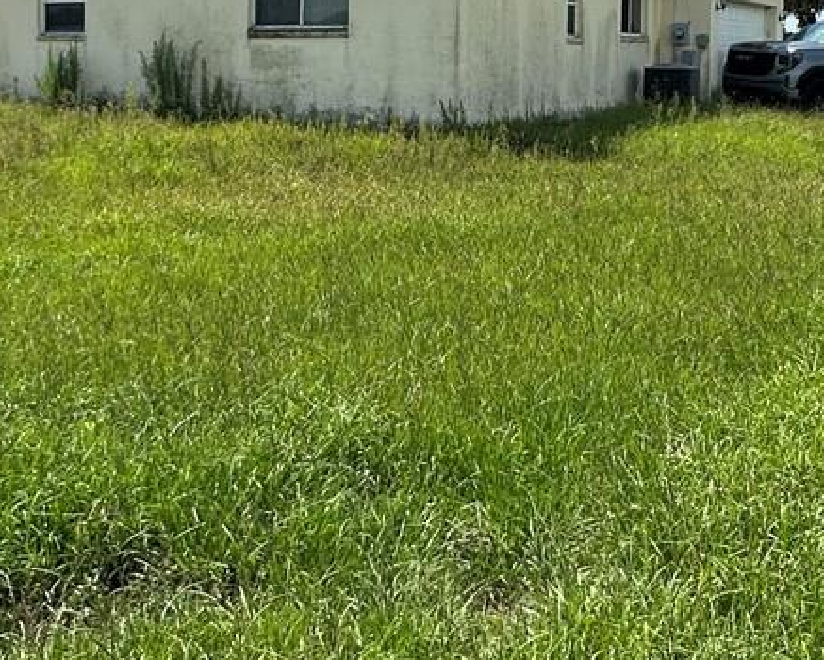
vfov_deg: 29.5
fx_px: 1220
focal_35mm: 50
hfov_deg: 36.8
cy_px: 126
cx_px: 253
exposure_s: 1/2506
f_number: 2.2
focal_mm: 2.22
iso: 50
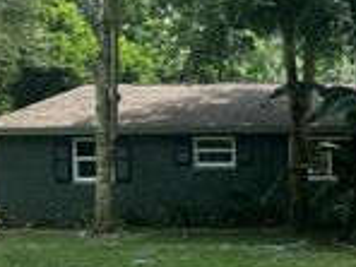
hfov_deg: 20.6
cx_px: 532
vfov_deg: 18.1
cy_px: 189
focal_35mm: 81
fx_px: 833
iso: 80
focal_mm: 6.86
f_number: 1.78
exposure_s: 1/1374
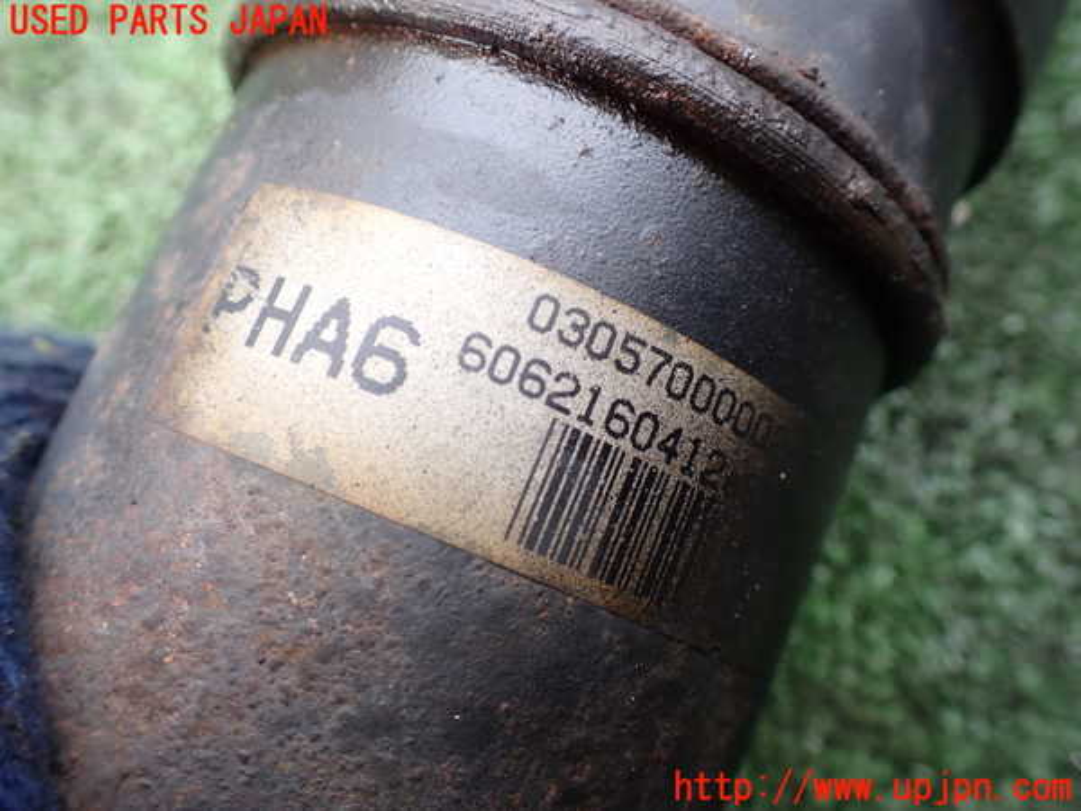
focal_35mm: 30
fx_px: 937
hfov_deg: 60.0
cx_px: 540
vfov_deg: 46.8
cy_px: 406
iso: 125
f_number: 2.3
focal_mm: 5.4
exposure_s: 1/125
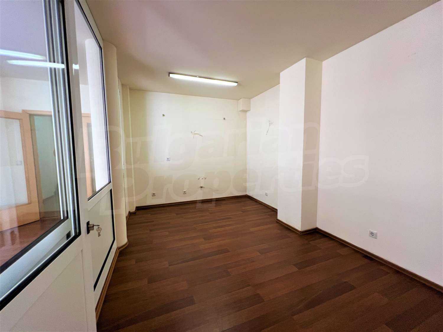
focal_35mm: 13
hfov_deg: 106.2
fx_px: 166
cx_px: 222
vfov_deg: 89.9
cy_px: 166
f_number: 1.8
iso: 250
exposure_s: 1/100
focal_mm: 1.57
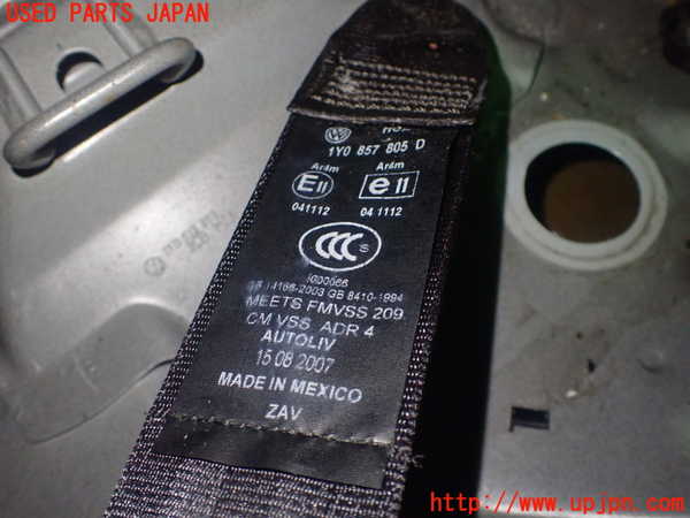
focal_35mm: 30
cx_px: 345
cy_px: 259
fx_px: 598
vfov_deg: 46.8
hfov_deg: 60.0
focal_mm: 5.4
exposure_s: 1/80
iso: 800
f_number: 2.3
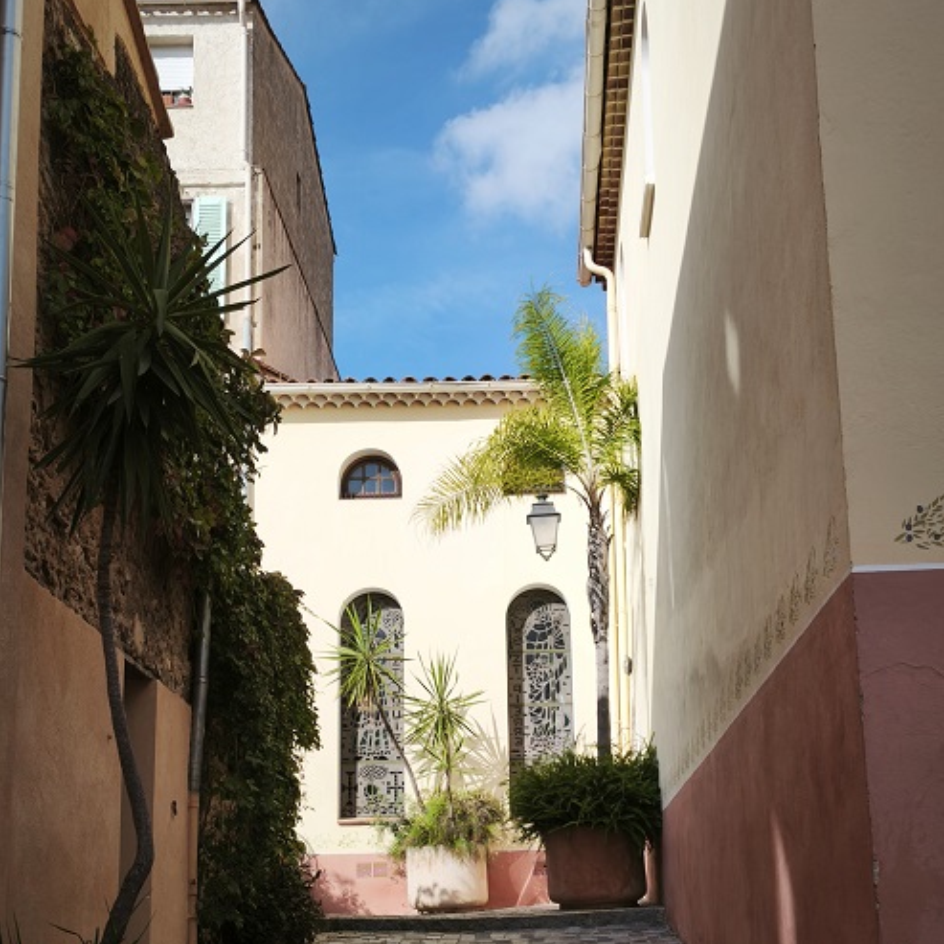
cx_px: 477
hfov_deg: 34.7
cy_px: 628
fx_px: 1512
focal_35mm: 49
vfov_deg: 34.4
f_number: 1.7
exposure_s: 1/2713
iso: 80
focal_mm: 5.35
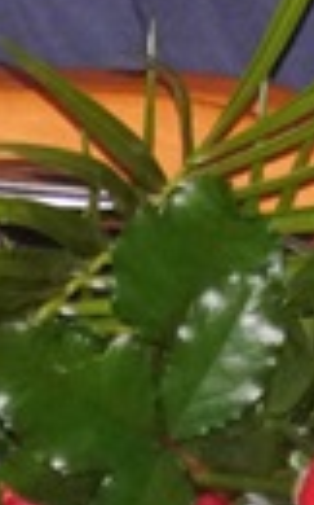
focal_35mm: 1592
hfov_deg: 0.8
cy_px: -507
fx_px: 21845
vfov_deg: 1.3
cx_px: 539
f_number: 5.6
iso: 3200
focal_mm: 135
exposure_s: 1/60
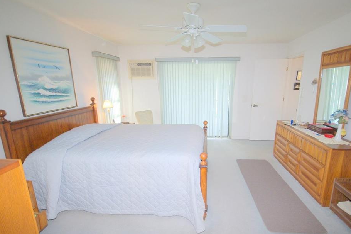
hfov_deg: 88.1
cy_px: 122
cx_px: 190
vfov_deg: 65.7
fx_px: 181
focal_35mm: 19
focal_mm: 11
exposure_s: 1/20
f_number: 4
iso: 200
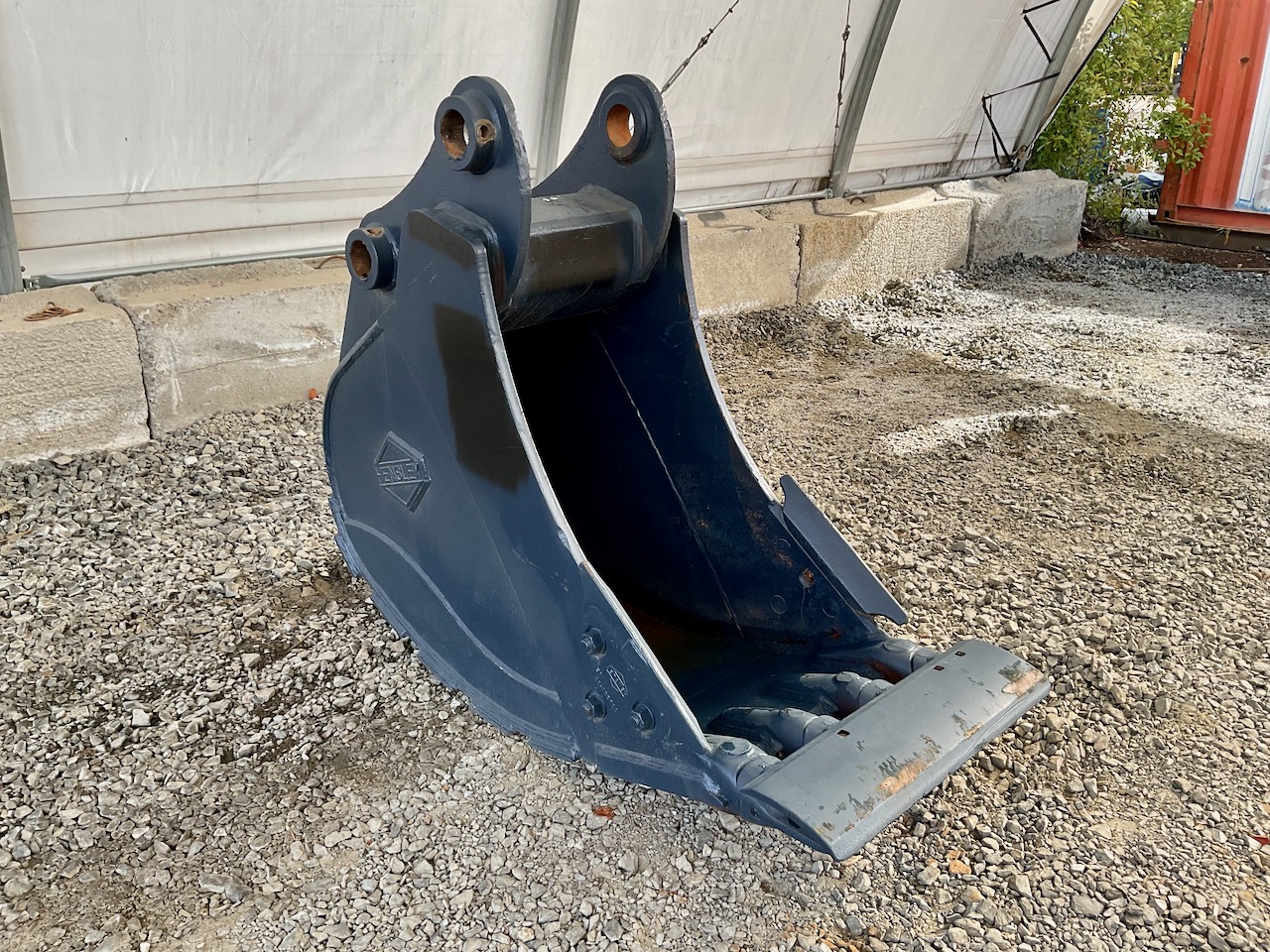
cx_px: 635
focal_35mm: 29
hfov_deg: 61.7
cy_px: 476
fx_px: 1064
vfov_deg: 48.2
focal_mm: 3
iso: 16
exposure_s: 1/277
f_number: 1.8
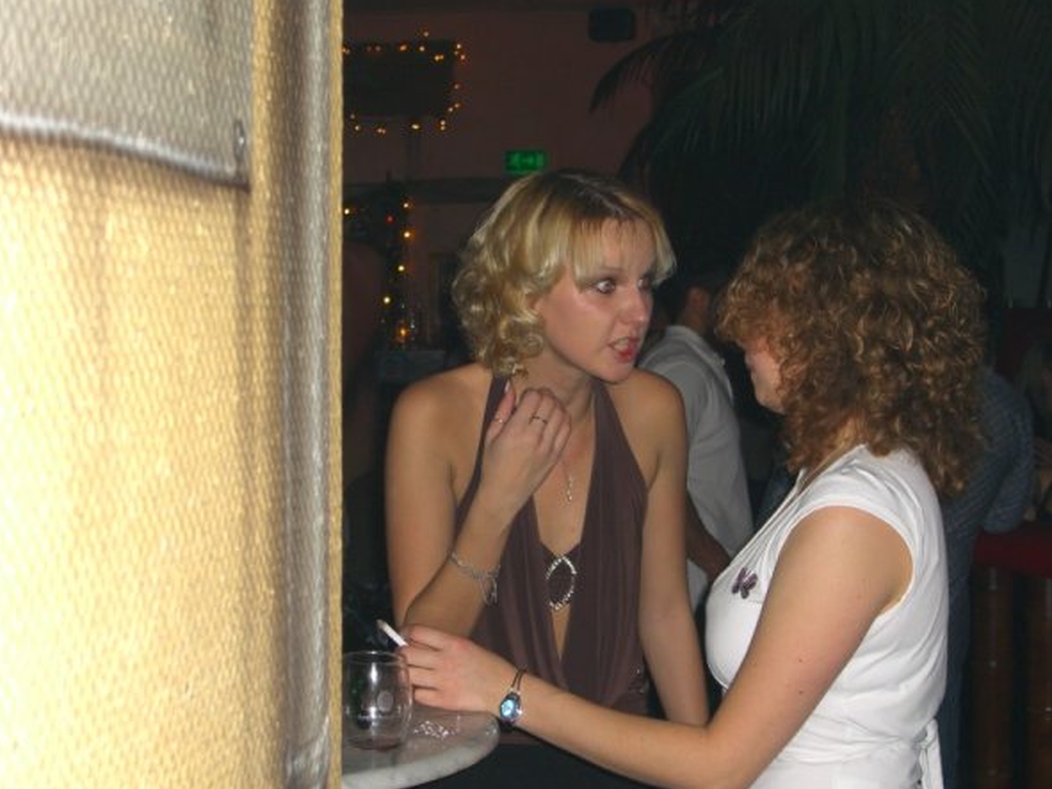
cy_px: 395
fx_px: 2097
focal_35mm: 69
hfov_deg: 28.2
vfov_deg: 21.3
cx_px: 522
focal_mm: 14.2
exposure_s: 1/60
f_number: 4
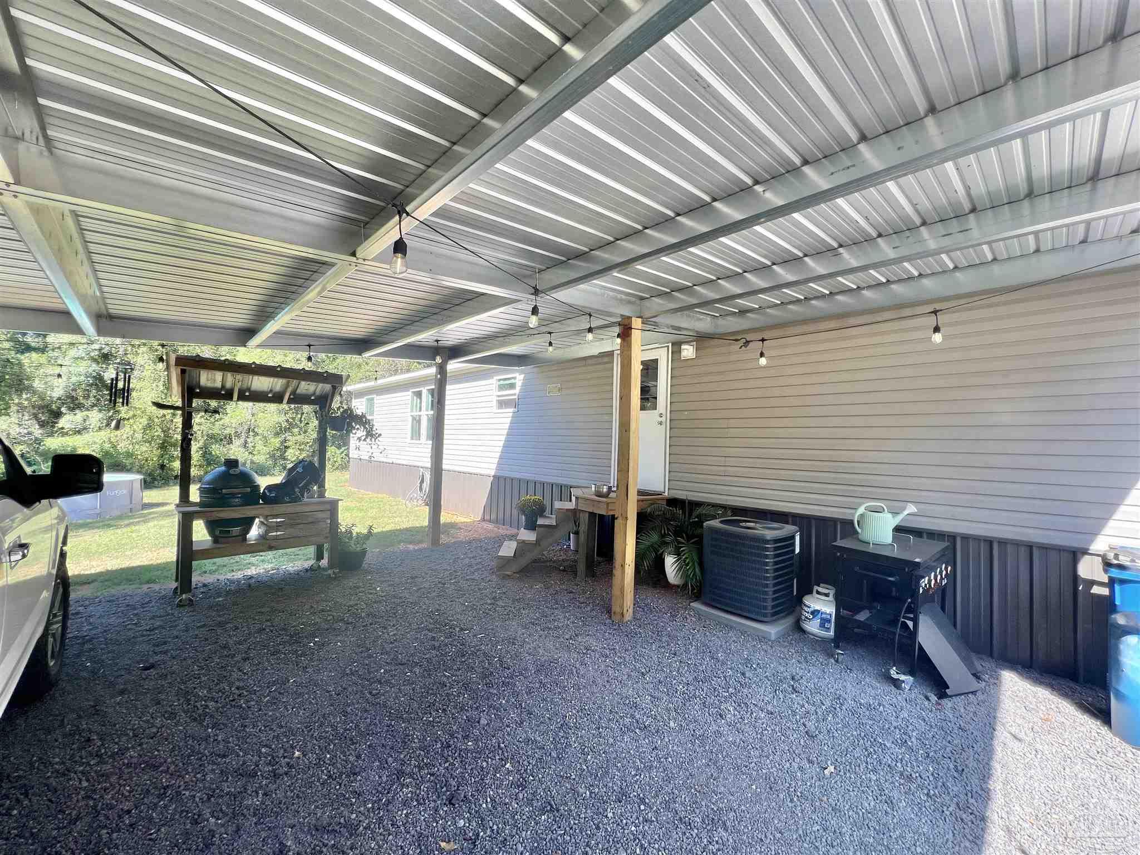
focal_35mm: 13
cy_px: 428
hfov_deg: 106.2
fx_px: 428
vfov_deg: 89.9
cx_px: 570
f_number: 1.8
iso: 32
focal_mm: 1.57
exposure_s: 1/197
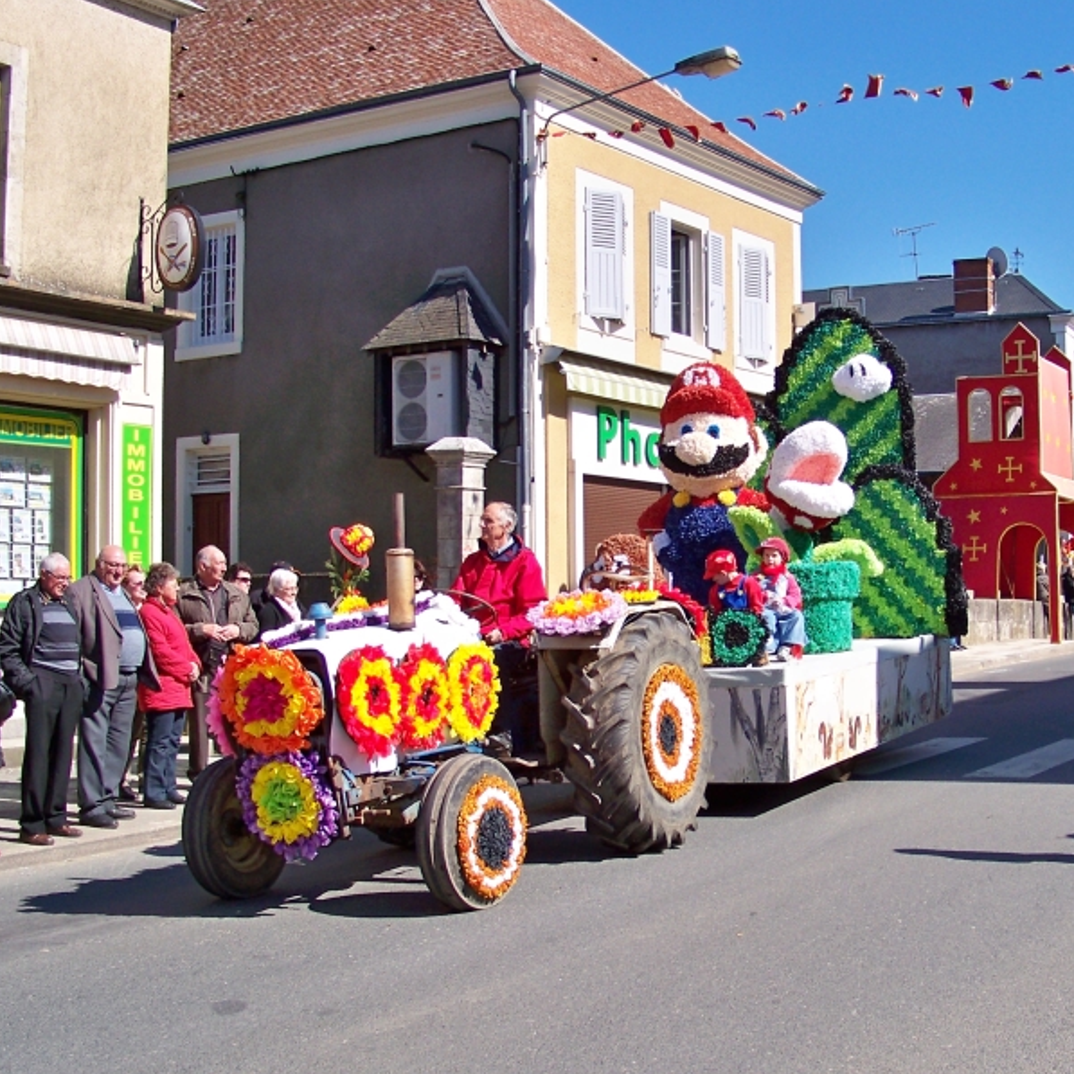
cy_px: 662
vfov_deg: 33.9
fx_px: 1755
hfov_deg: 33.8
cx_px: 689
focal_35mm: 50
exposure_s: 1/1000
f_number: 2.8
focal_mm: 5.85
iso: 80
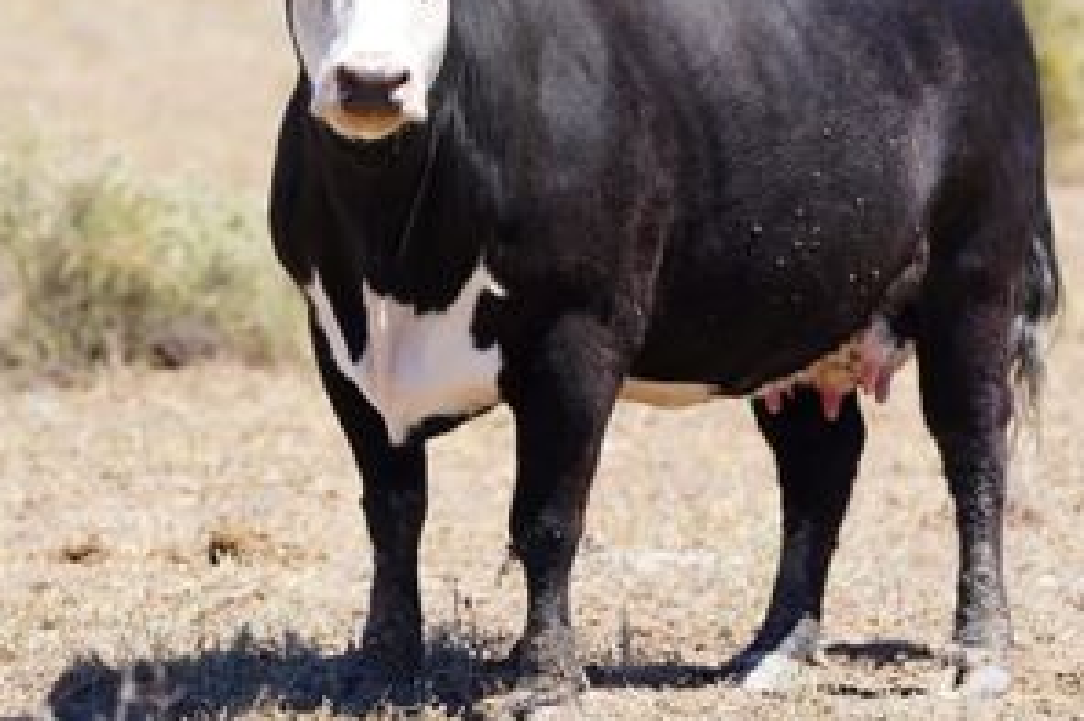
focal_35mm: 405
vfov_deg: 3.4
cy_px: 274
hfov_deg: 5.1
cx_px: 586
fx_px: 12188
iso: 100
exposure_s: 1/500
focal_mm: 200
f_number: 4
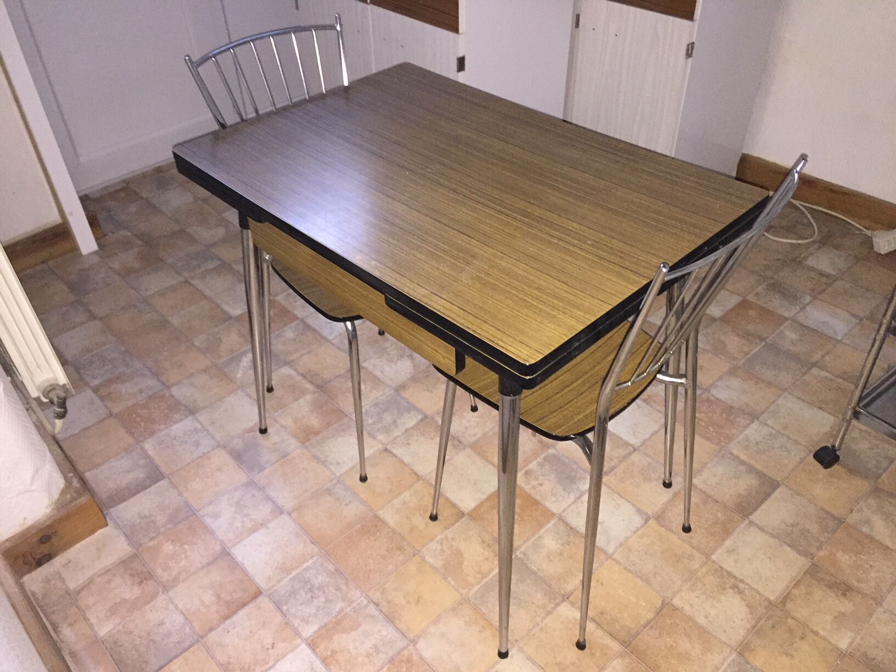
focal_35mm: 29
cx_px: 448
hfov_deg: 61.7
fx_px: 751
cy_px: 336
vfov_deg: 48.2
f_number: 2.2
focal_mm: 4.15
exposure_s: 1/17
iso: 400
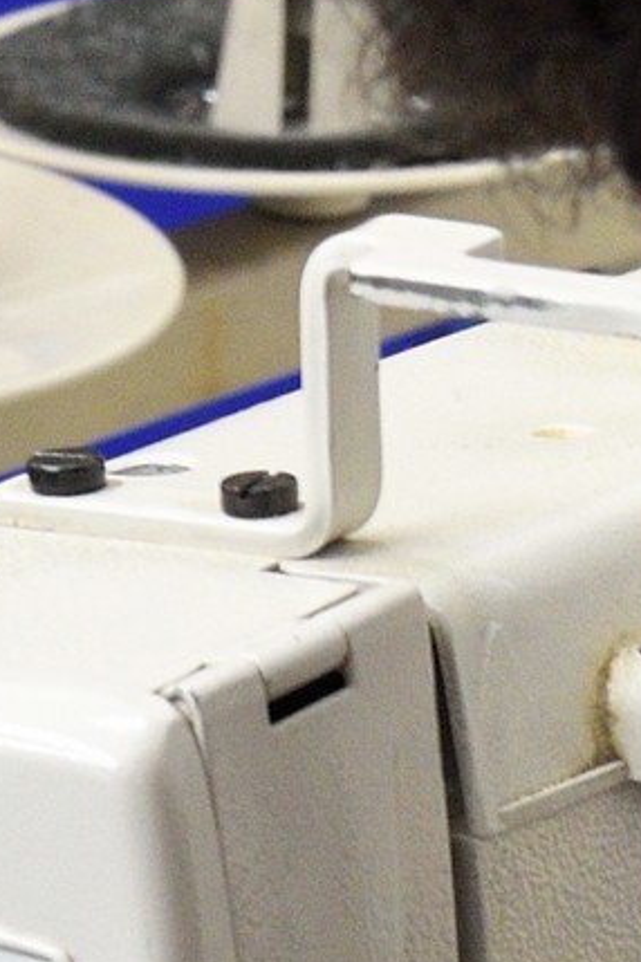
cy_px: 2265
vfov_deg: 7.6
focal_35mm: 252
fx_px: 6730
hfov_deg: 5.4
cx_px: 558
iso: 1600
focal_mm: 45
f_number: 11
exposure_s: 1/20
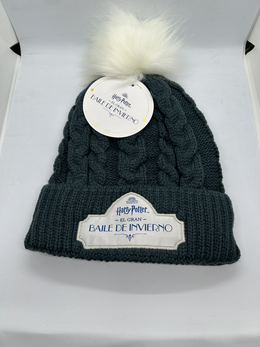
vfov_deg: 67.3
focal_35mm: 26
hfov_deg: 53.1
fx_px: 260
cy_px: 174
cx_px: 130
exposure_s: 1/121
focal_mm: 5.7
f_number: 1.5
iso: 40
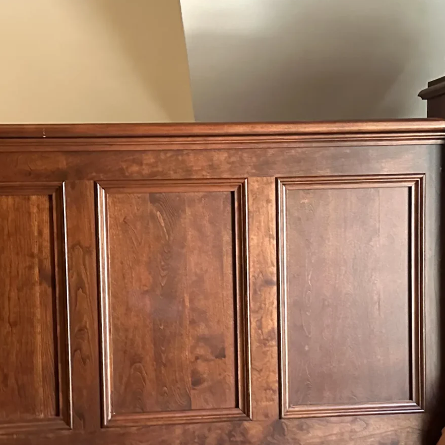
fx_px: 902
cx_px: 162
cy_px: 300
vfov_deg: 27.5
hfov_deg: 27.6
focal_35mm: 62
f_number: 1.78
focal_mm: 6.86
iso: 500
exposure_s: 1/60
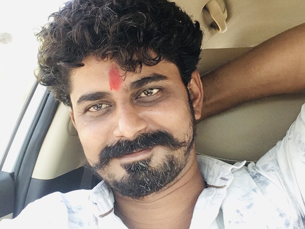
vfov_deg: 30.9
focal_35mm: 47
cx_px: 144
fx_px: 414
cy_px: 127
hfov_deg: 40.4
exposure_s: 1/111
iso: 50
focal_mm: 2.15
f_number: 2.4
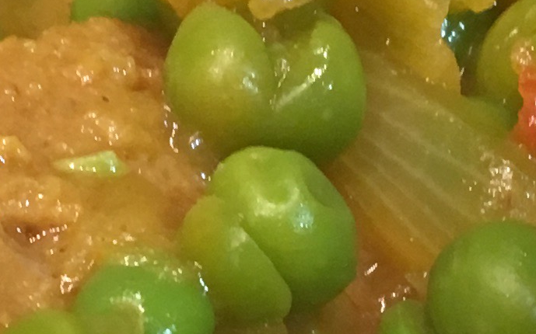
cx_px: 162
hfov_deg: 11.6
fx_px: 2628
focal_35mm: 180
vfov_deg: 7.2
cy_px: 468
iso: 125
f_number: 2.2
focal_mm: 4.15
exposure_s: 1/33
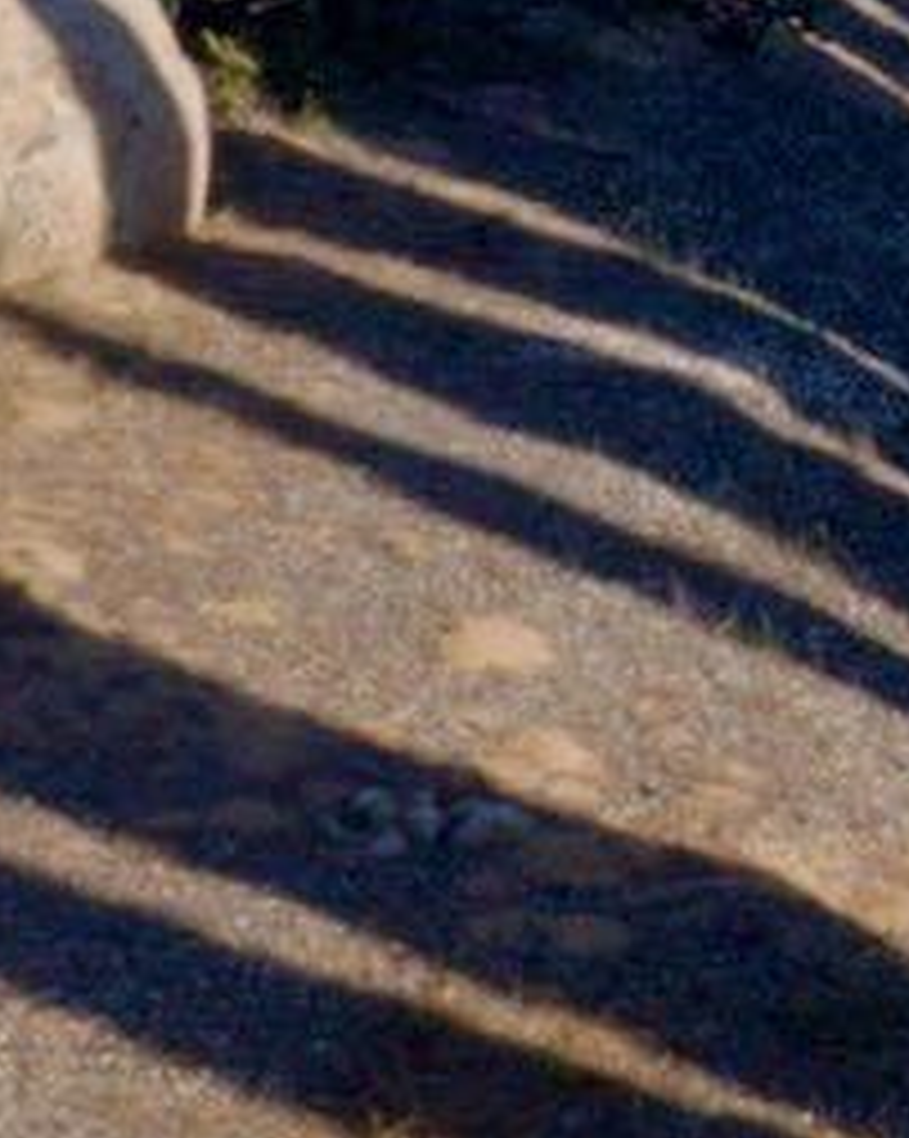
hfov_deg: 6.7
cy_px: -969
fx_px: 7003
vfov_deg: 8.9
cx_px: 2718
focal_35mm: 208
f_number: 11
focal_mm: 10.26
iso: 100
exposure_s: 1/240
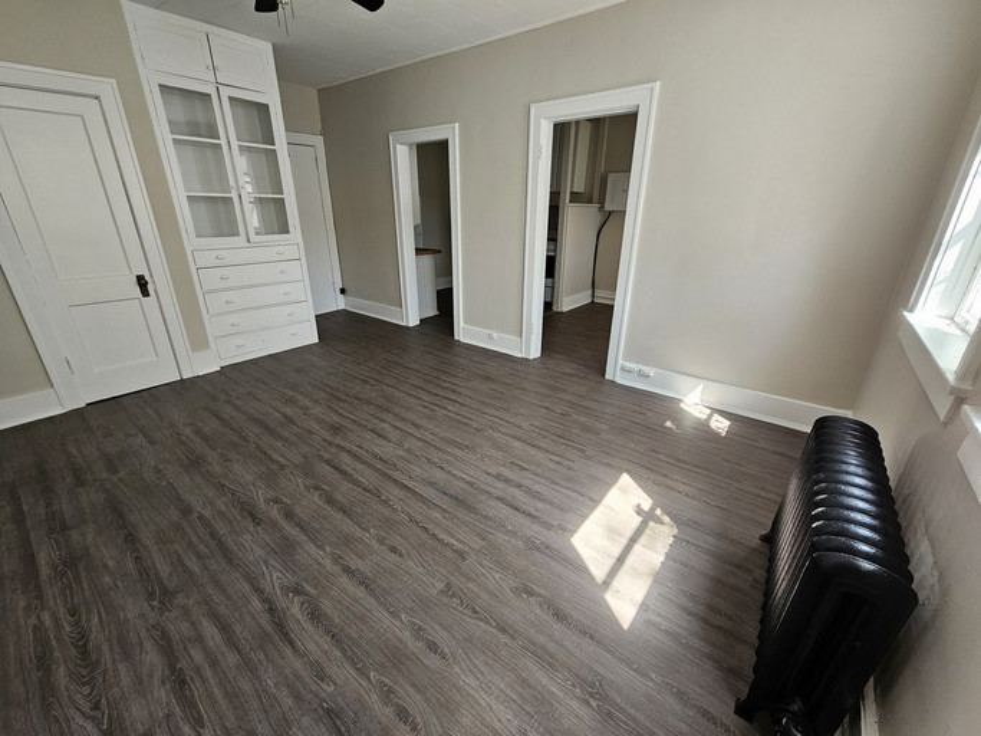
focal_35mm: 13
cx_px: 490
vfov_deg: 89.9
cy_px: 368
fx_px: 368
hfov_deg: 106.2
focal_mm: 2.2
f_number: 2.2
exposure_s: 1/60
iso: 100
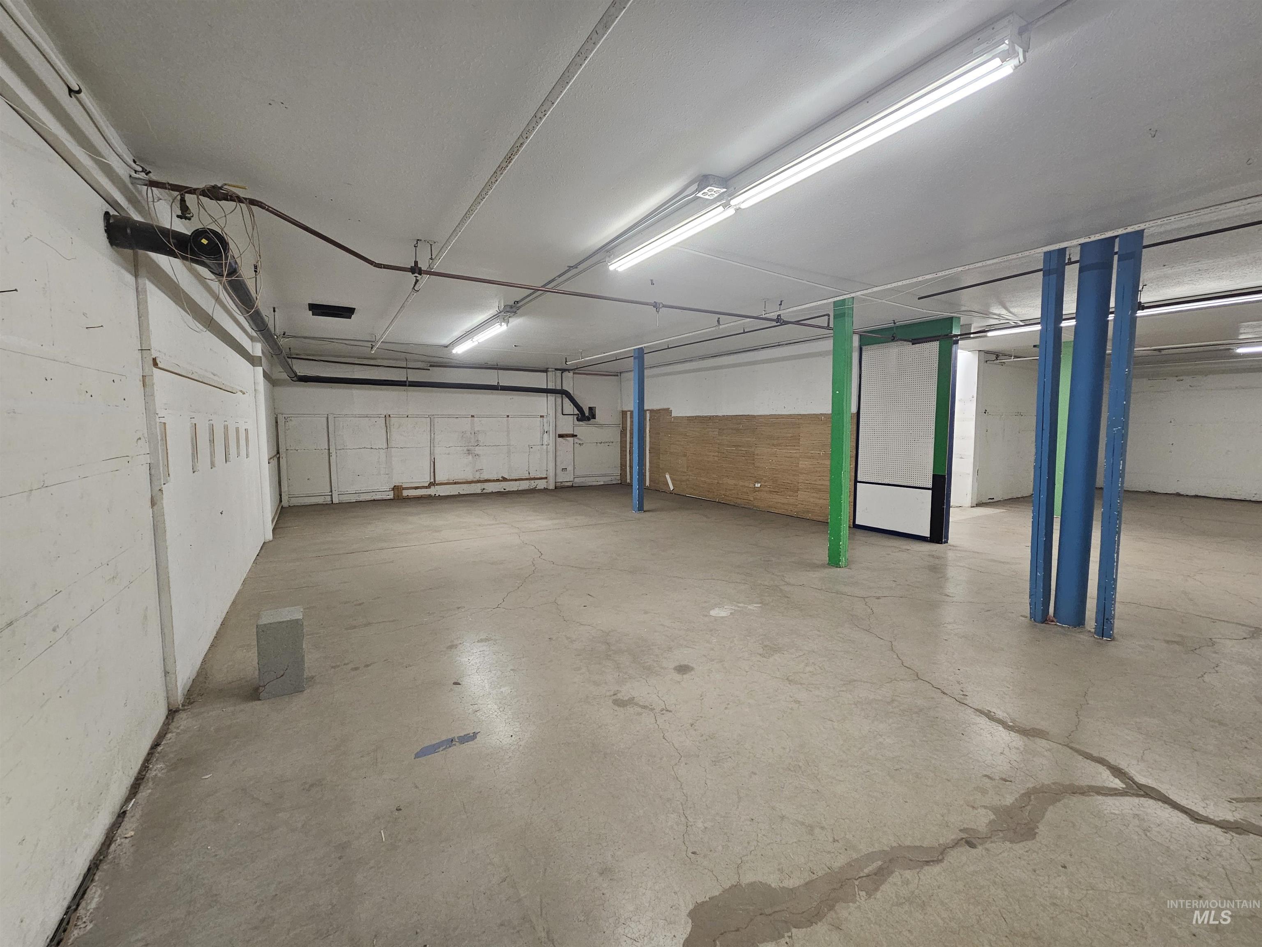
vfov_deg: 89.9
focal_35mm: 13
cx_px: 631
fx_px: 474
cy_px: 474
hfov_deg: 106.2
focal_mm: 2.2
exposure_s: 1/60
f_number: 2.2
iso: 200
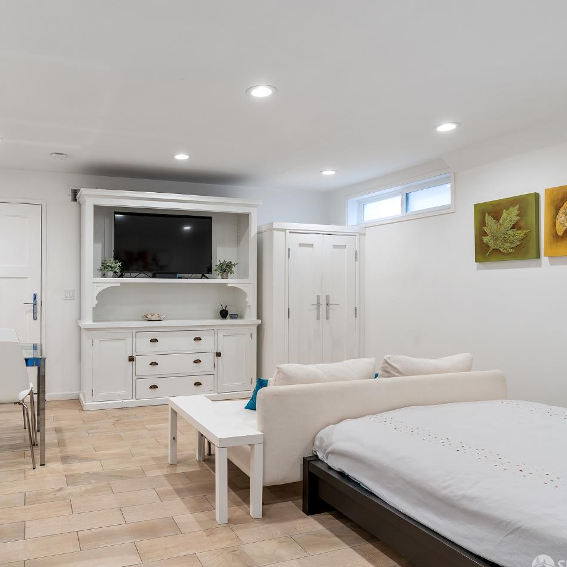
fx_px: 445
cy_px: 283
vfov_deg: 65.0
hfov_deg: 63.1
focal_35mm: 24
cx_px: 181
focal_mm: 18
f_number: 8
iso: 200
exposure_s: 1/4
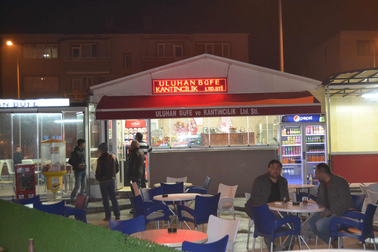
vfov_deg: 28.9
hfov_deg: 42.3
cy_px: 126
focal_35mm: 46
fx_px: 488
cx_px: 189
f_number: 4.2
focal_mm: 31
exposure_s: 1/60
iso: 2200
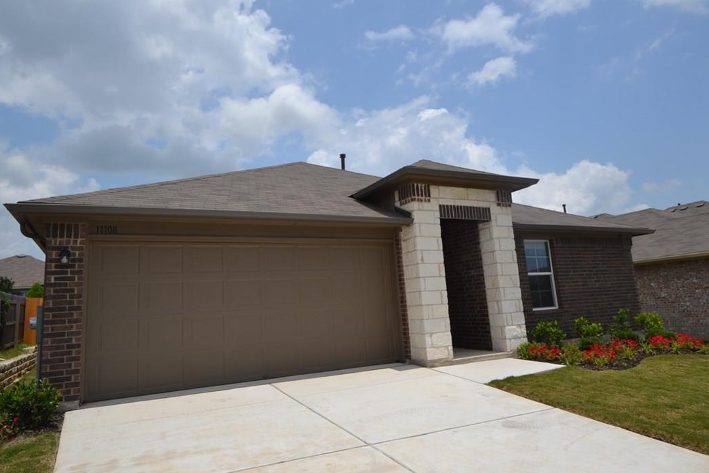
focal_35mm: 24
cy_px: 229
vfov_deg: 54.1
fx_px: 463
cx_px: 341
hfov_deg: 74.8
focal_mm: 15
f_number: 8
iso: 100
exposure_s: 1/400
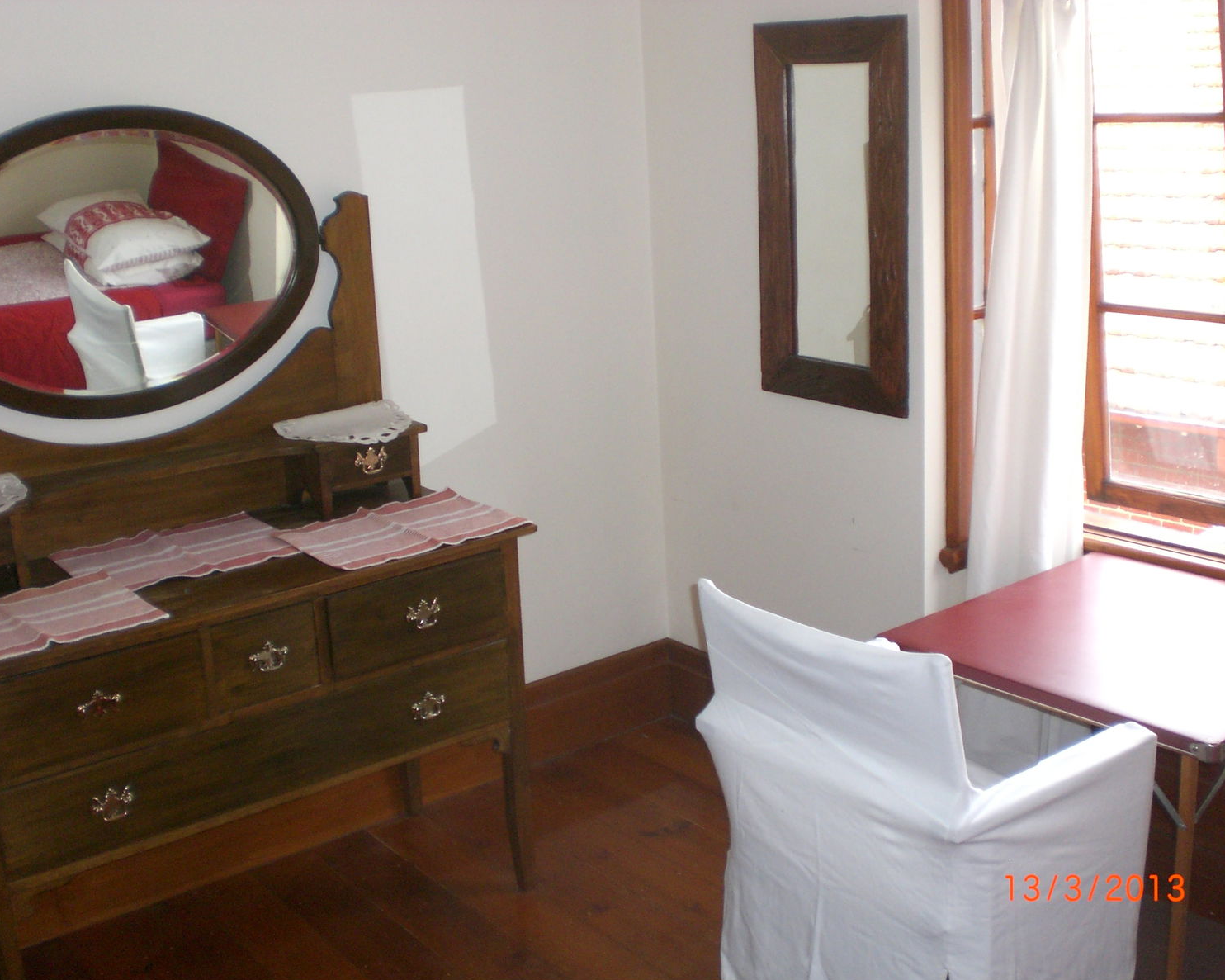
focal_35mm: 40
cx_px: 605
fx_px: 1450
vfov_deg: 37.3
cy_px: 495
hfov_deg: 45.8
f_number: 3.1
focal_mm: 6.3
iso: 200
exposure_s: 1/60
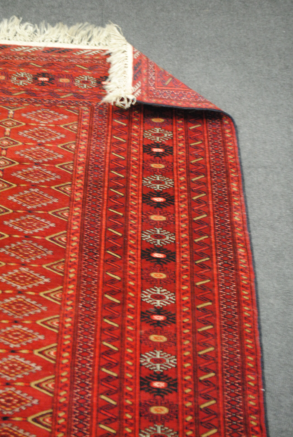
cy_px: 218
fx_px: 730
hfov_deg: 22.7
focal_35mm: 60
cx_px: 146
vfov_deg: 33.4
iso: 1600
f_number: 5.3
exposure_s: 1/10
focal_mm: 40
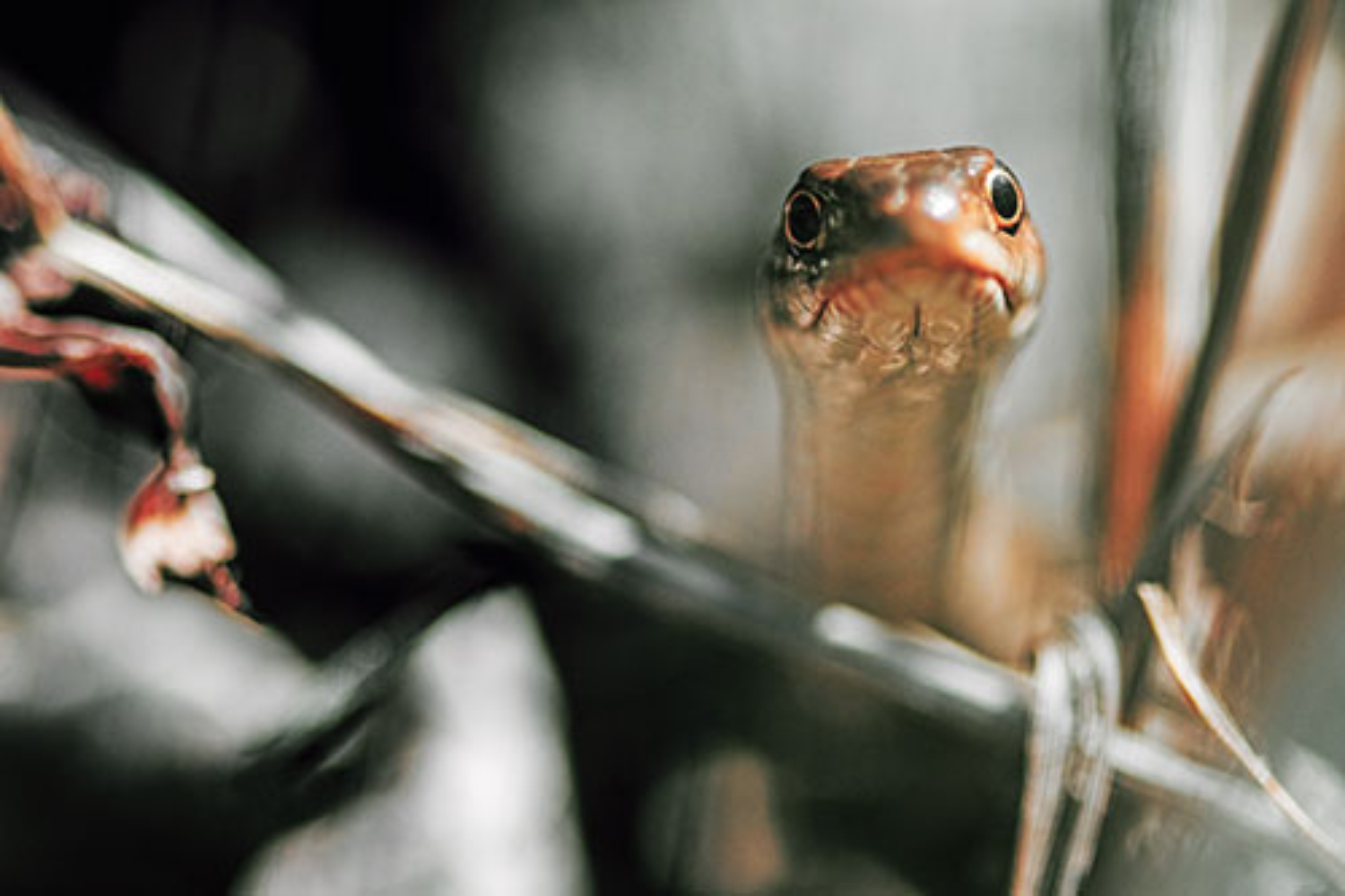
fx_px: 7843
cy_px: 448
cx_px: 672
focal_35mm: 210
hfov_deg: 9.8
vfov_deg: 6.5
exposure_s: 1/2000
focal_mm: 210
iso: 1000
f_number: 7.6
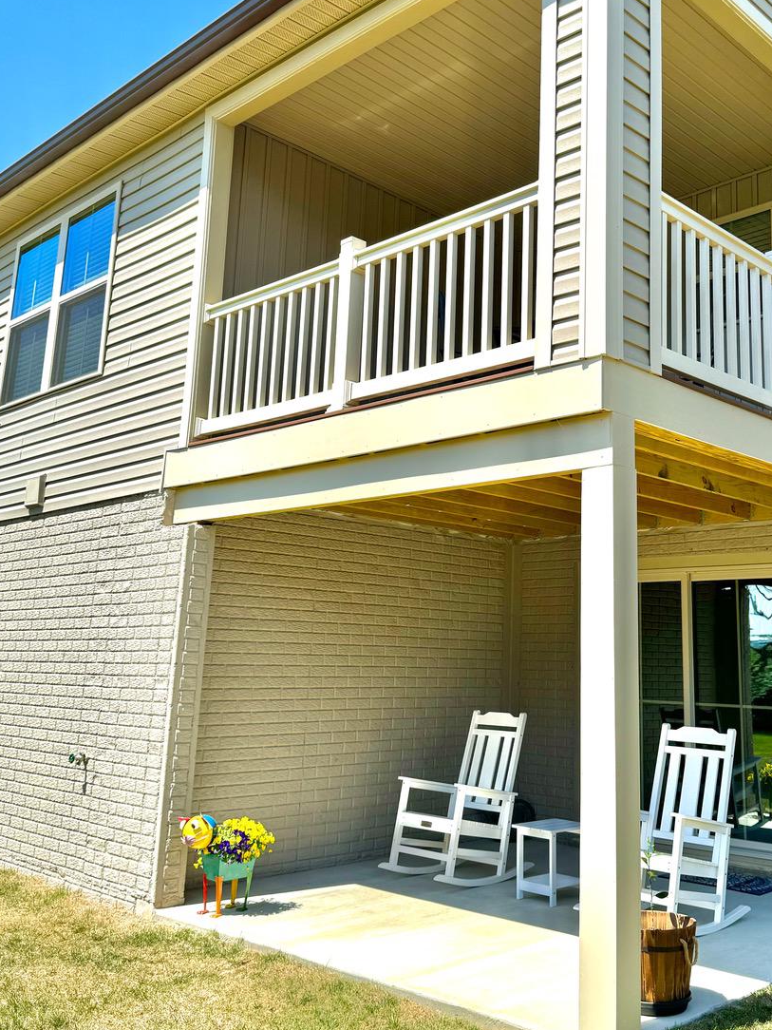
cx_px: 507
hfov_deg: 41.3
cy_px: 442
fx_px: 1011
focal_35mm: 34
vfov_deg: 53.8
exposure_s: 1/3802
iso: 80
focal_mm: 6.76
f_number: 1.78
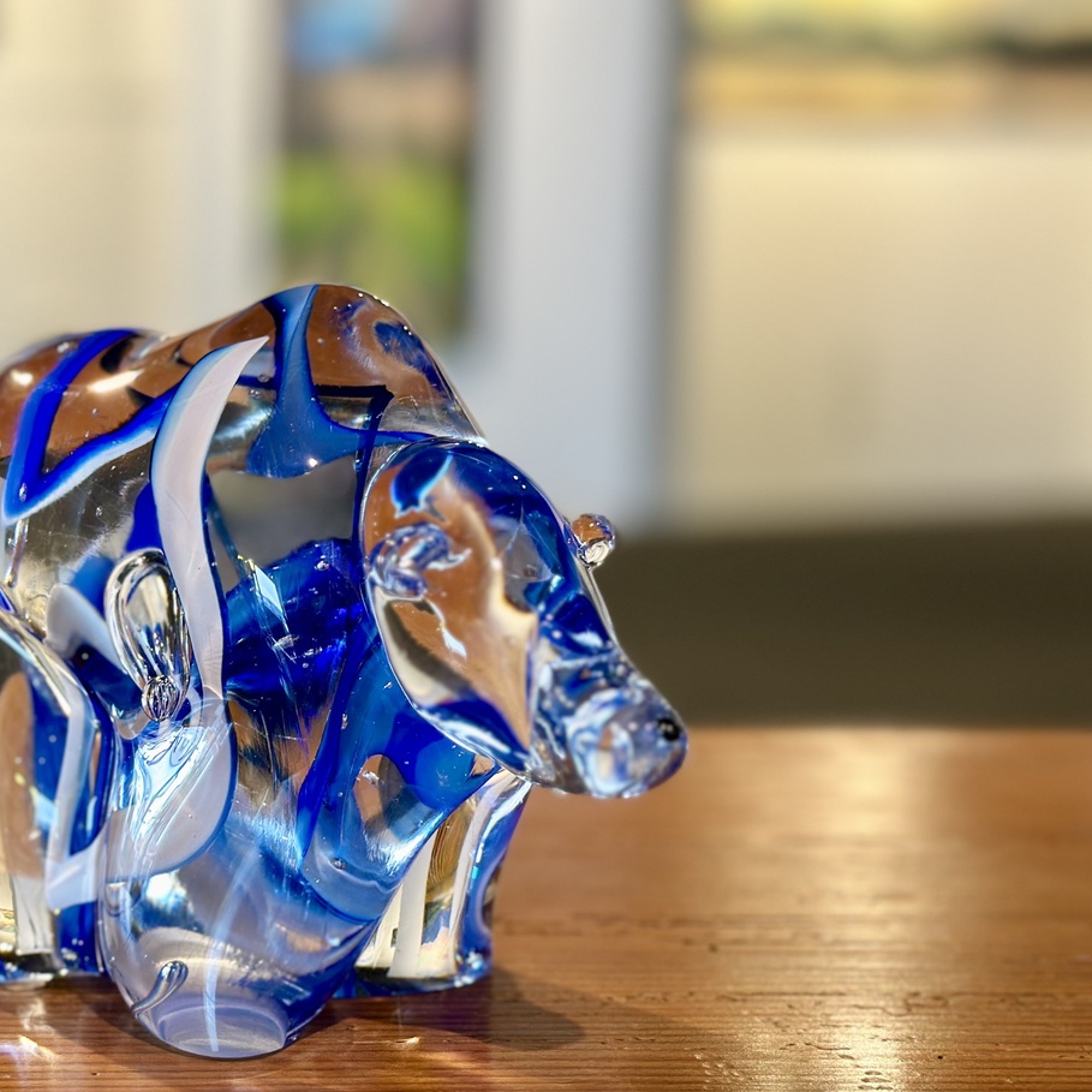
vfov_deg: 24.6
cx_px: 247
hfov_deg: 24.3
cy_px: 663
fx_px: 2498
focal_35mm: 70
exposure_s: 1/60
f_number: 1.78
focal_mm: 6.86
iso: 80
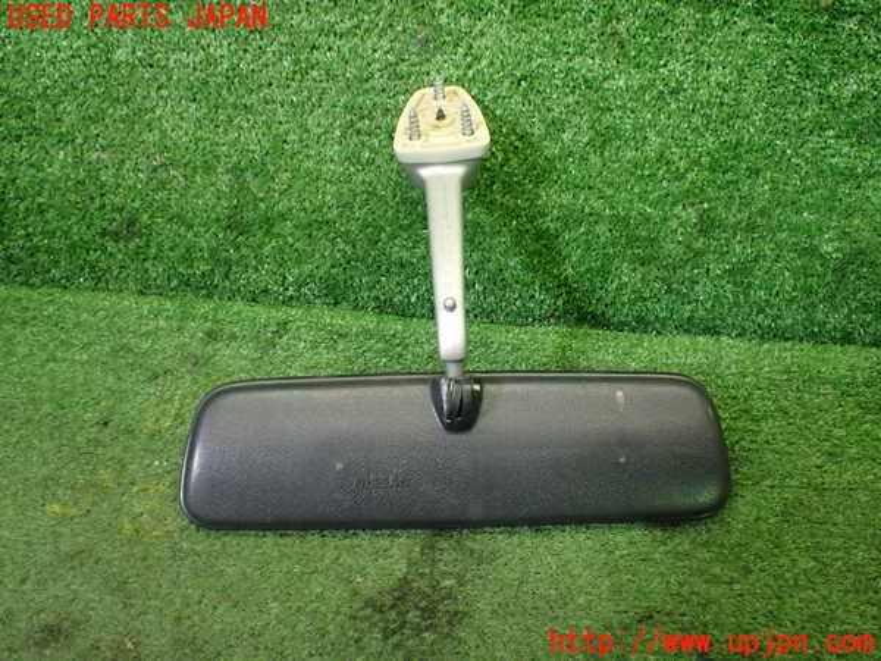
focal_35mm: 36
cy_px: 330
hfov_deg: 51.4
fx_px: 916
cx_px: 440
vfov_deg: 39.7
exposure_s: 1/160
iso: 800
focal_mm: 6.37
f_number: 2.5
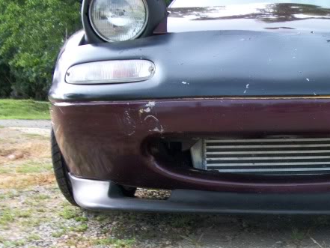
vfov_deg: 24.7
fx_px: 553
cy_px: 212
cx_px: 279
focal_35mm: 58
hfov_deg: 32.0
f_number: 2.9
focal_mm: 5.7
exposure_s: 1/20
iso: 160
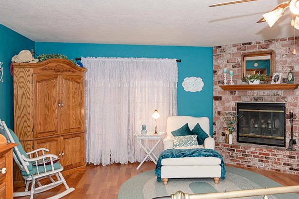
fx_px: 258
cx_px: 190
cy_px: 91
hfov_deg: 59.4
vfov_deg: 42.3
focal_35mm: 31
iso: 320
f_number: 5.6
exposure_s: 1/60
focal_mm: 13
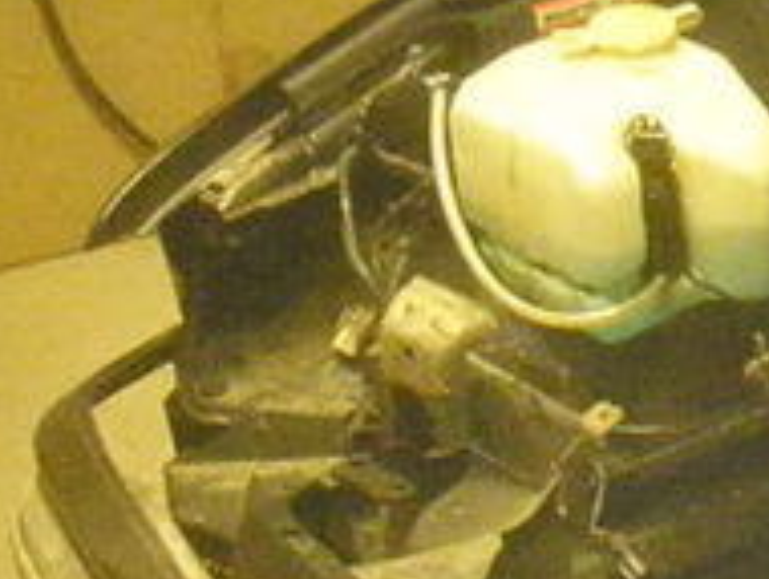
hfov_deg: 14.6
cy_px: 781
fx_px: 2847
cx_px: 1064
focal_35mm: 128
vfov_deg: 11.3
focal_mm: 6.7
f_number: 3.5
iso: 3200
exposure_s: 1/30
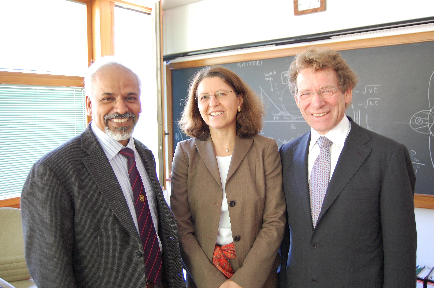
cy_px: 144
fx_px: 397
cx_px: 217
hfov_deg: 57.3
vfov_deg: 39.9
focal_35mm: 33
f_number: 3.8
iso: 800
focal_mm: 22
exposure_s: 1/20
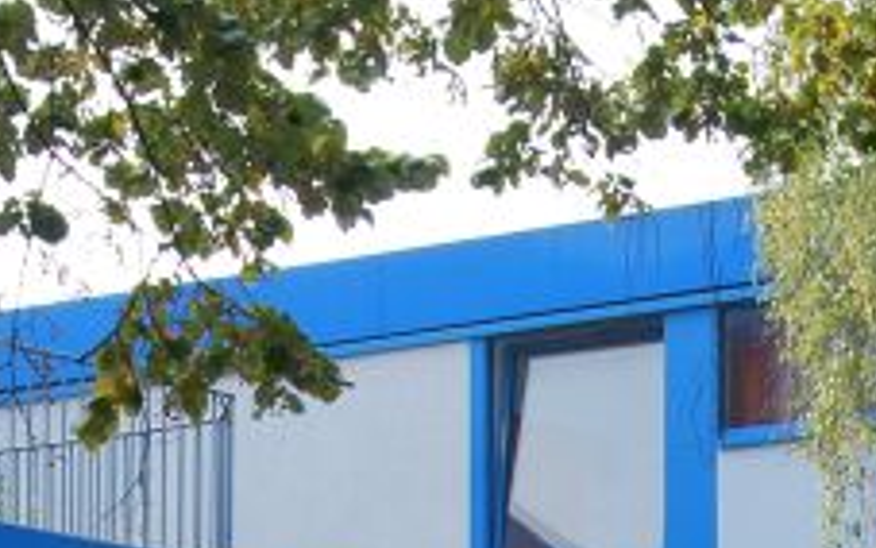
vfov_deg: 5.5
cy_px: 1113
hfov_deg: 8.9
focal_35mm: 235
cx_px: 606
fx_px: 5612
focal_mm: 34
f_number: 9
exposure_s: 1/160
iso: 200
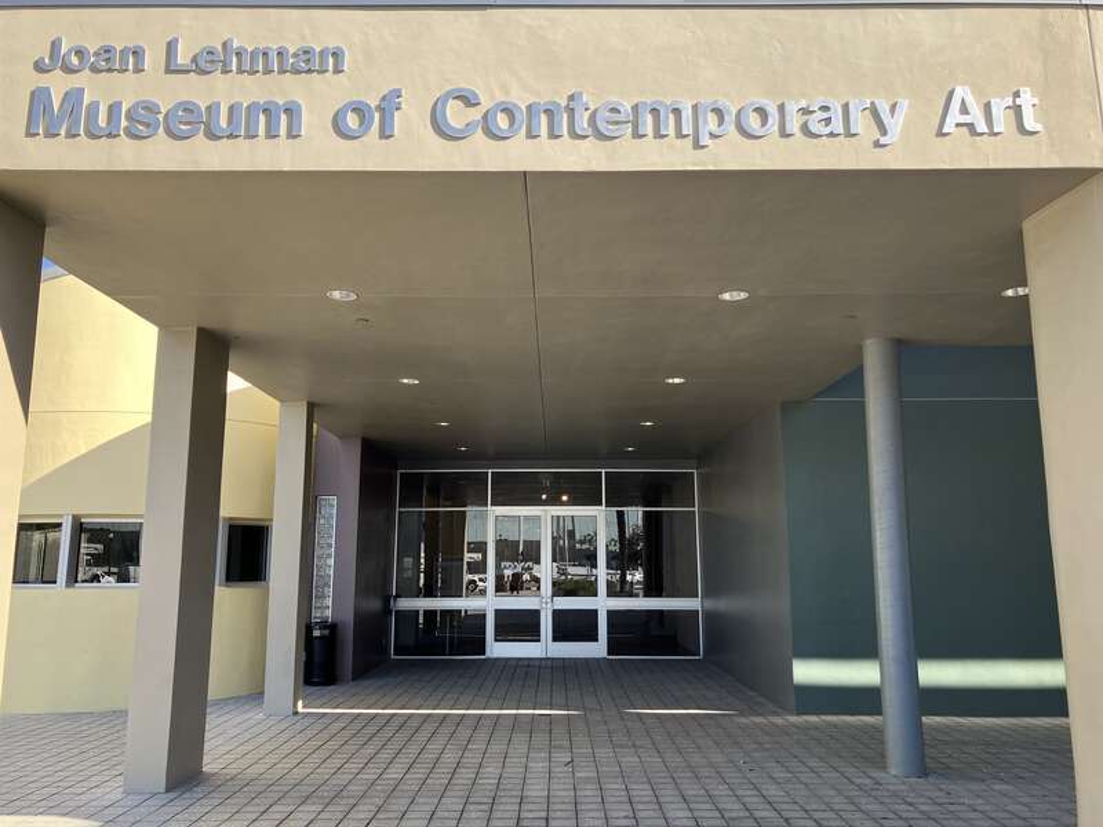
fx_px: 892
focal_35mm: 28
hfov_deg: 63.4
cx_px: 552
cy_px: 414
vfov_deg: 49.7
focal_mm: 3.99
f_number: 1.8
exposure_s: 1/412
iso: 32
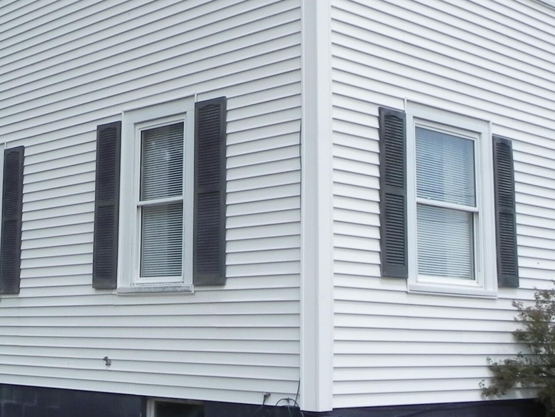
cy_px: 236
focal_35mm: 62
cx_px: 105
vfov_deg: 23.6
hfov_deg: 30.4
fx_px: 994
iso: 160
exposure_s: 1/420
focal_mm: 4.6
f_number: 8
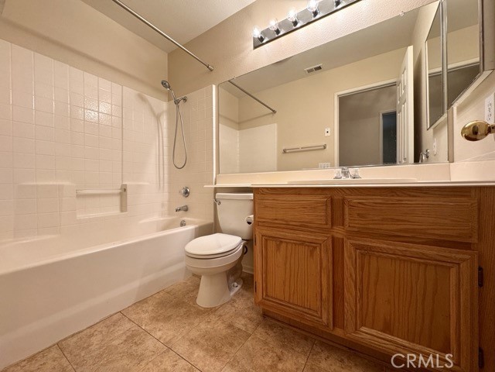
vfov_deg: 85.7
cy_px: 186
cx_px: 248
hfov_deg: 102.1
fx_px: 200
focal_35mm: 14
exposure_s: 1/120
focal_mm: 2.22
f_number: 2.2
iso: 200
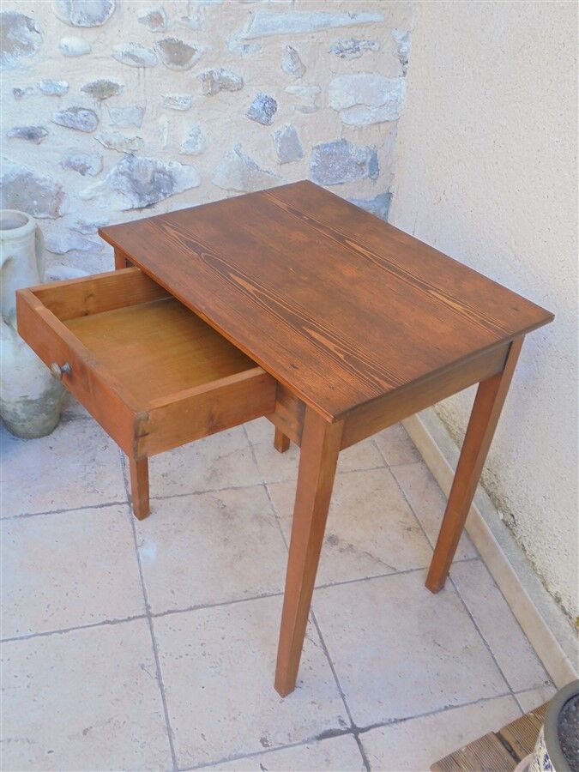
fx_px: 758
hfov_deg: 41.8
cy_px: 386
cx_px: 290
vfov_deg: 54.0
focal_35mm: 34
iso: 100
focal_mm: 6.1
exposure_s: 1/30
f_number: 4
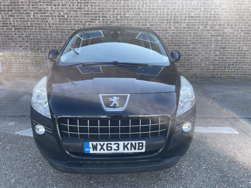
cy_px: 94
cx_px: 126
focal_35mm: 26
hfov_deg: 67.3
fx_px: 189
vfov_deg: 53.1
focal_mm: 4.2
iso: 32
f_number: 1.6
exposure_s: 1/643
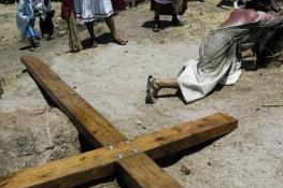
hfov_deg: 46.4
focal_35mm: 41
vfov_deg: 32.3
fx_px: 322
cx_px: 197
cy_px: 61
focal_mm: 18
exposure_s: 1/1250
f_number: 18
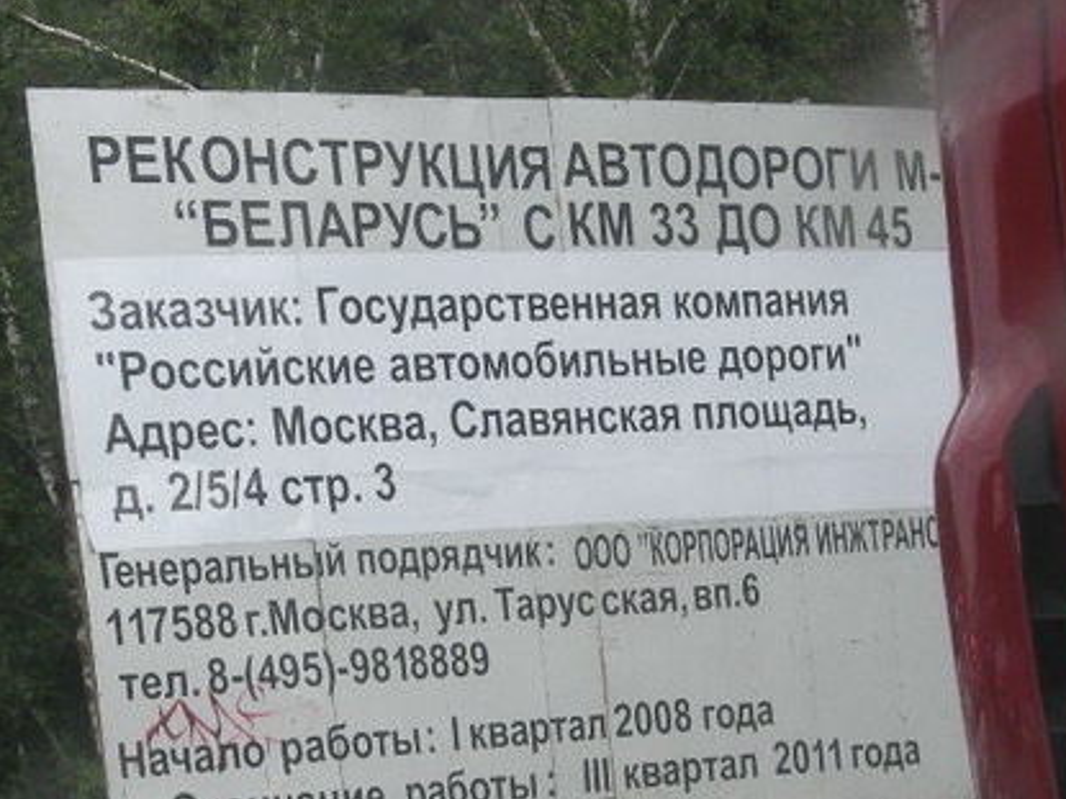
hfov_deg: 12.2
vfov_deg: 9.1
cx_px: 324
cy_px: 624
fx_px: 4987
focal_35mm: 162
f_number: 4.1
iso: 89
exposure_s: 1/250
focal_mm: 13.7
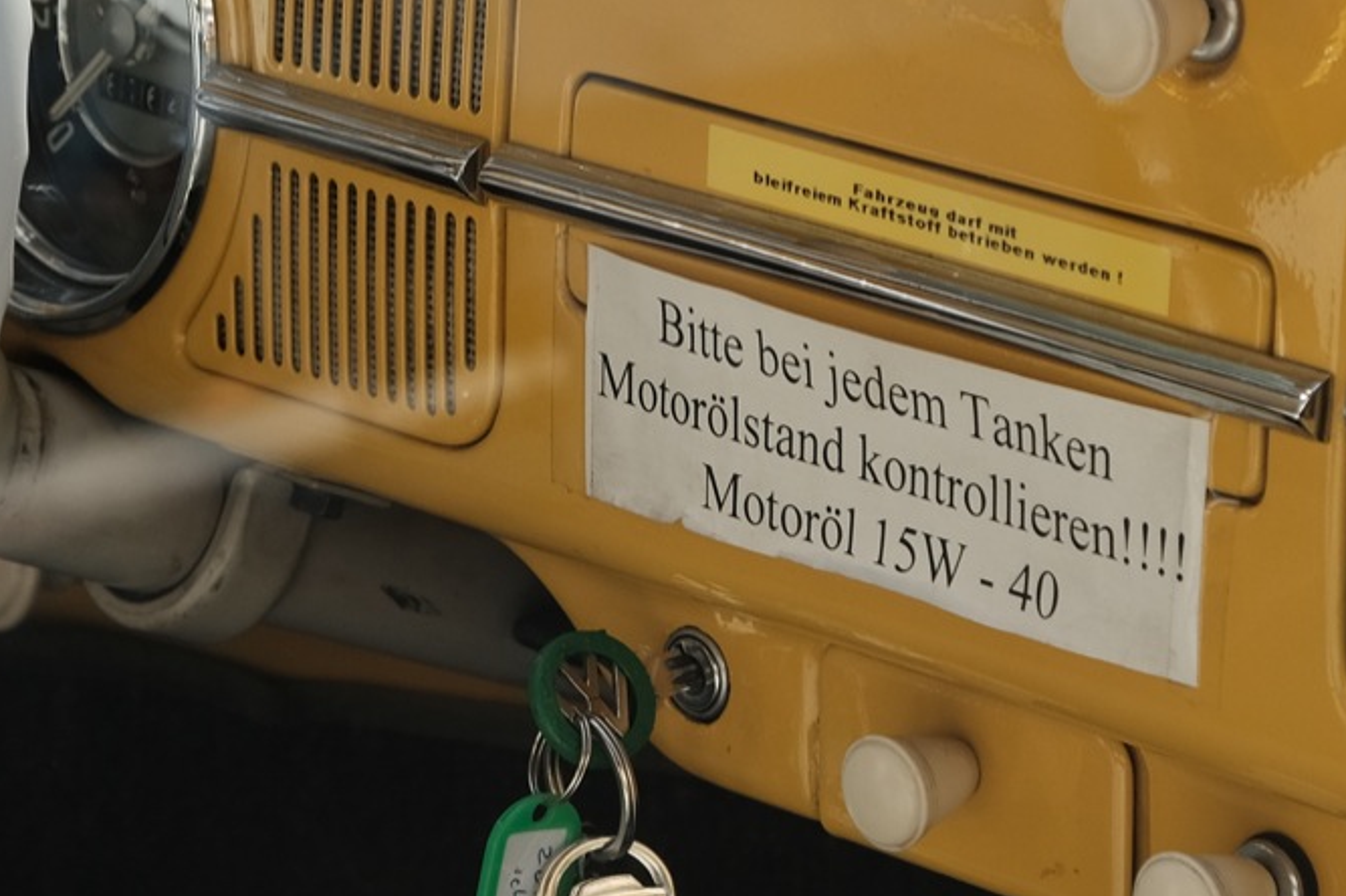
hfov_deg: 10.2
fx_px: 7511
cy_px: 116
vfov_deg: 6.8
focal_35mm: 201
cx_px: 442
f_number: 5.6
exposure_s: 1/340
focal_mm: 44.4
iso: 400
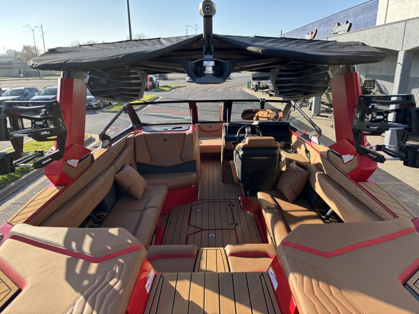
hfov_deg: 67.3
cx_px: 210
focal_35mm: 26
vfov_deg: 53.1
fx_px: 315
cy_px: 157
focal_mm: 5.96
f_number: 1.6
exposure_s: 1/805
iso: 50
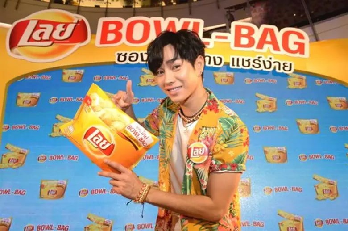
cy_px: 116
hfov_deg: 60.4
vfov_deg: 42.2
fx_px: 299
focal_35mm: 31
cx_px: 174
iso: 1250
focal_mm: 31
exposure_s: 1/160
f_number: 5
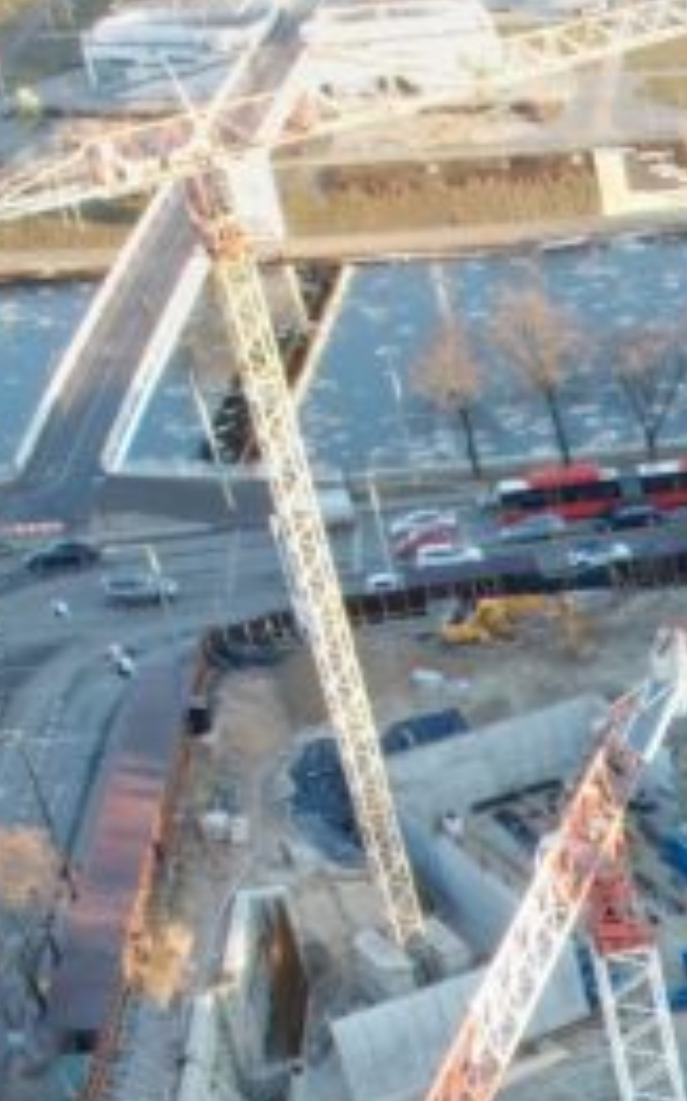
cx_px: 1555
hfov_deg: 12.3
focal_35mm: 88
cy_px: 1314
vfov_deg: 21.8
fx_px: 2638
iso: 100
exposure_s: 1/160
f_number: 2.8
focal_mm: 8.38
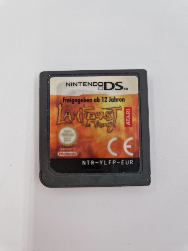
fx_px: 167
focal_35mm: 23
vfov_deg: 73.9
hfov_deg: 58.9
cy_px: 126
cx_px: 94
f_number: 1.8
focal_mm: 5.4
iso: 80
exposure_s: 1/120
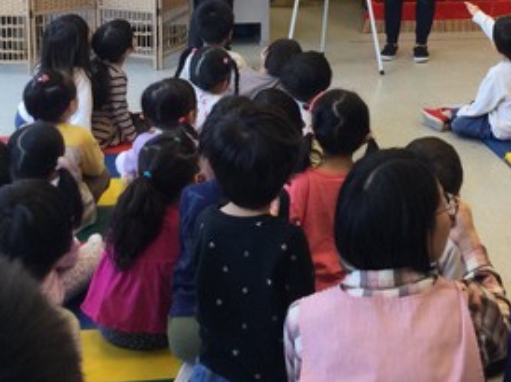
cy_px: -20
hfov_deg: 28.4
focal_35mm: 68
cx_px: 334
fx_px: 1003
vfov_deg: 20.7
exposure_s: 1/40
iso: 25
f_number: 2.4
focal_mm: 3.3
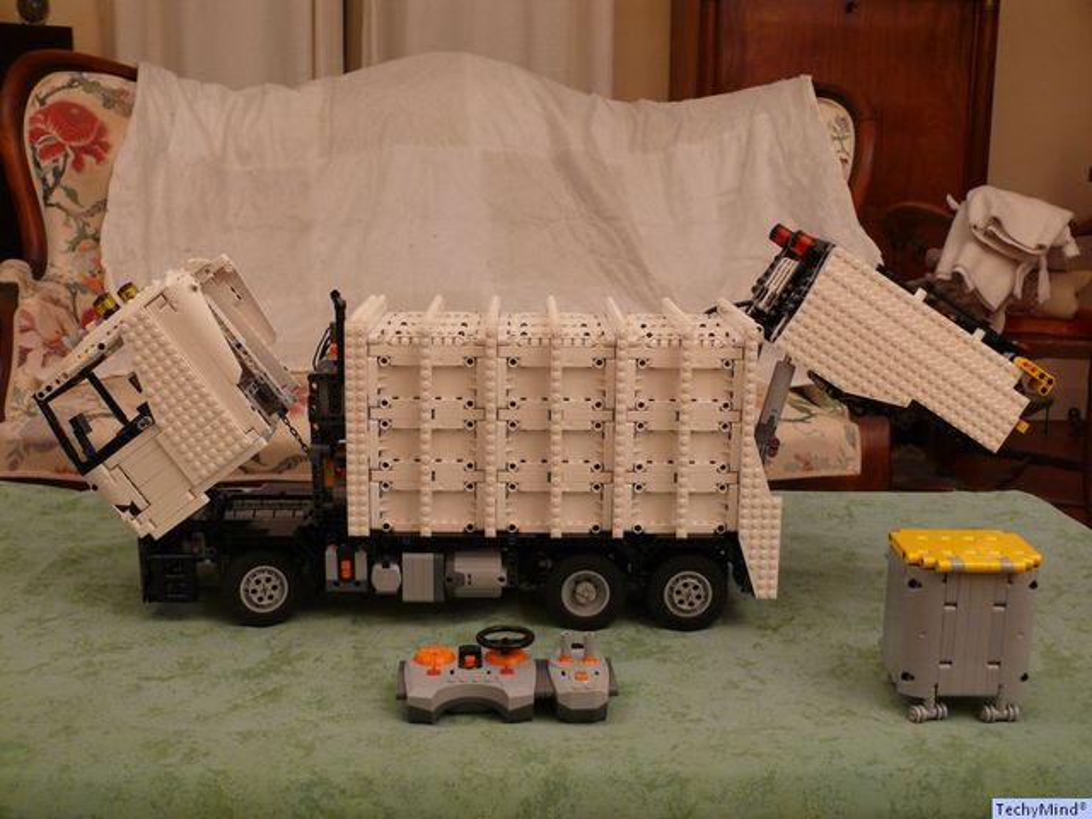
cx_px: 546
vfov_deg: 36.8
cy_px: 410
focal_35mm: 39
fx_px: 1230
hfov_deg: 47.9
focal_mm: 8.3
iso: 200
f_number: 2.8
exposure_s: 1/25
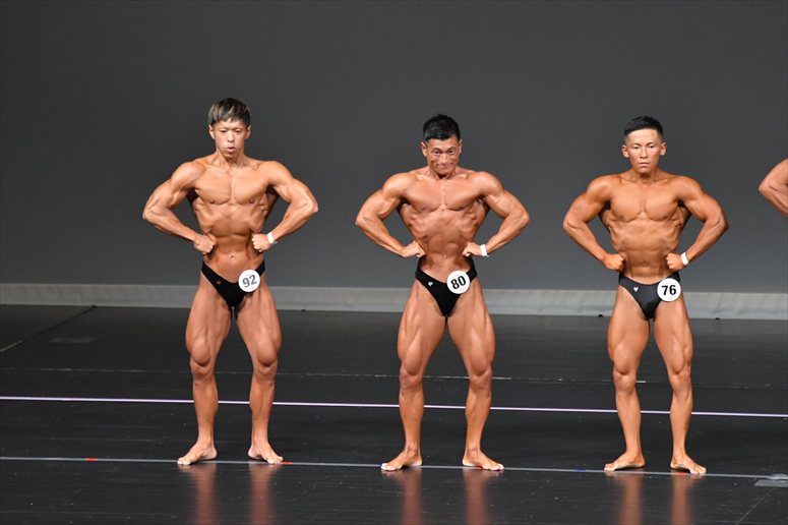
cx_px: 394
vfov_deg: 4.6
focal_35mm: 300
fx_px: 6564
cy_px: 262
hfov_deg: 6.9
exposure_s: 1/400
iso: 5000
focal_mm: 200
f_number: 5.6
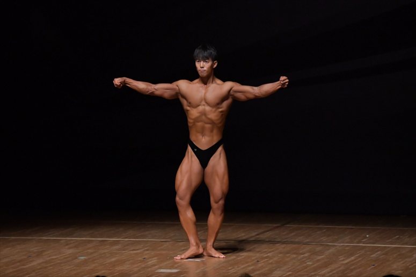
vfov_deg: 5.7
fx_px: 2772
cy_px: 138
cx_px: 208
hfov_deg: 8.6
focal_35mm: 240
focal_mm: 160
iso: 6400
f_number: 5.6
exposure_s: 1/400
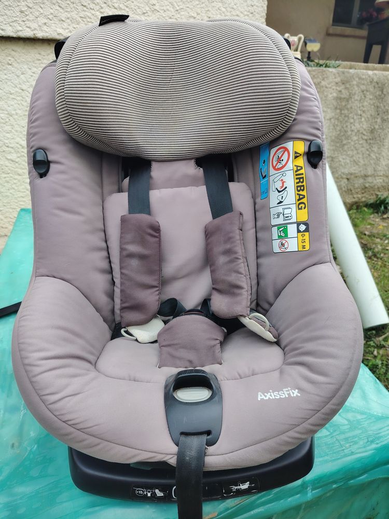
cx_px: 194
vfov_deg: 71.6
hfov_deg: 56.8
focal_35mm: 24
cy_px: 260
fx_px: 360
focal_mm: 5.25
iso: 153
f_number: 1.75
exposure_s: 1/100
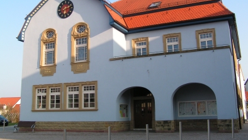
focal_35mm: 42
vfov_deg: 28.3
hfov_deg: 48.3
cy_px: 51
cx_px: 125
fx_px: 276
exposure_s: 1/160
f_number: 5.6
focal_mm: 6.3
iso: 50
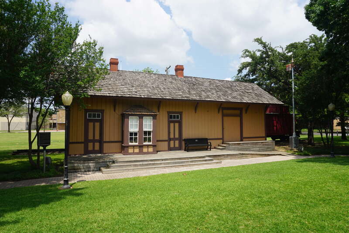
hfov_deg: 73.8
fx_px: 233
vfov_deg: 53.1
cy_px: 116
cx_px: 174
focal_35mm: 24
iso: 100
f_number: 11
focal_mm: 16
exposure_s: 1/125
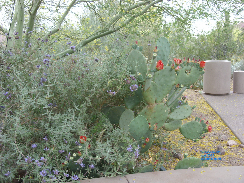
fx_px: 268
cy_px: 92
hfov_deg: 49.0
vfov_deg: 37.7
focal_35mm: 38
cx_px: 122
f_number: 2.8
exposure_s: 1/30
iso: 100
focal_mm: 6.3
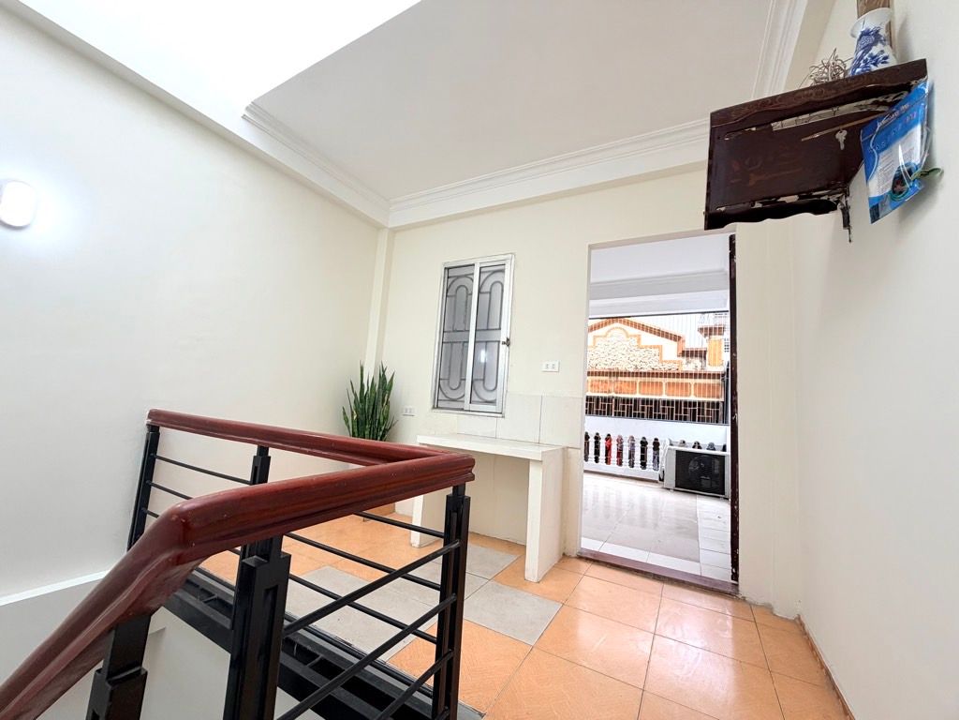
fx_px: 388
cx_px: 480
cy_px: 360
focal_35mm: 14
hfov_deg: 102.1
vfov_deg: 85.7
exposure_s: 1/121
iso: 64
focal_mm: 2.22
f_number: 2.2
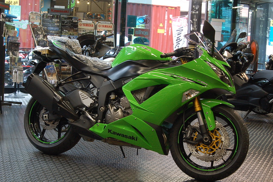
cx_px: 136
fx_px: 398
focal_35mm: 52
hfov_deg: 37.9
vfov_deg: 25.7
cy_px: 91
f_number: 5.6
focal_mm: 35
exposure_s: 1/15
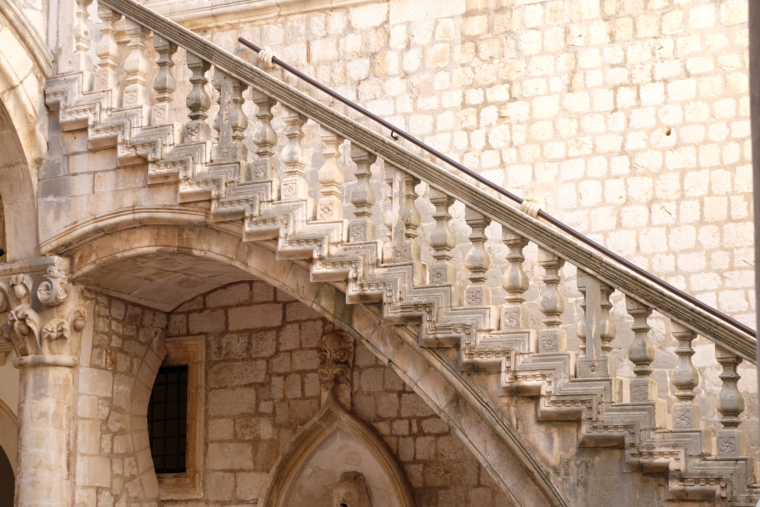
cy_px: 254
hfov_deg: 26.0
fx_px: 1647
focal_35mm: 78
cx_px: 380
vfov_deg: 17.5
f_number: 2.8
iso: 200
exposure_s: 1/110
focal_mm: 52
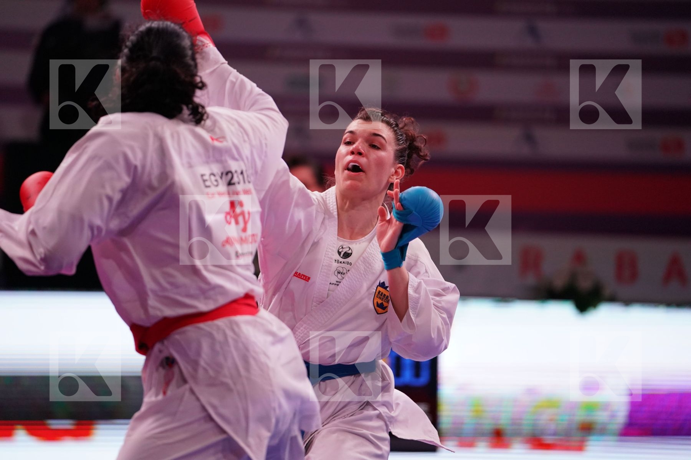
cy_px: 230
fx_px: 3666
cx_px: 346
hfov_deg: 10.8
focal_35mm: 191
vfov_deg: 7.2
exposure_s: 1/1000
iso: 2500
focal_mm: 191
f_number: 2.8
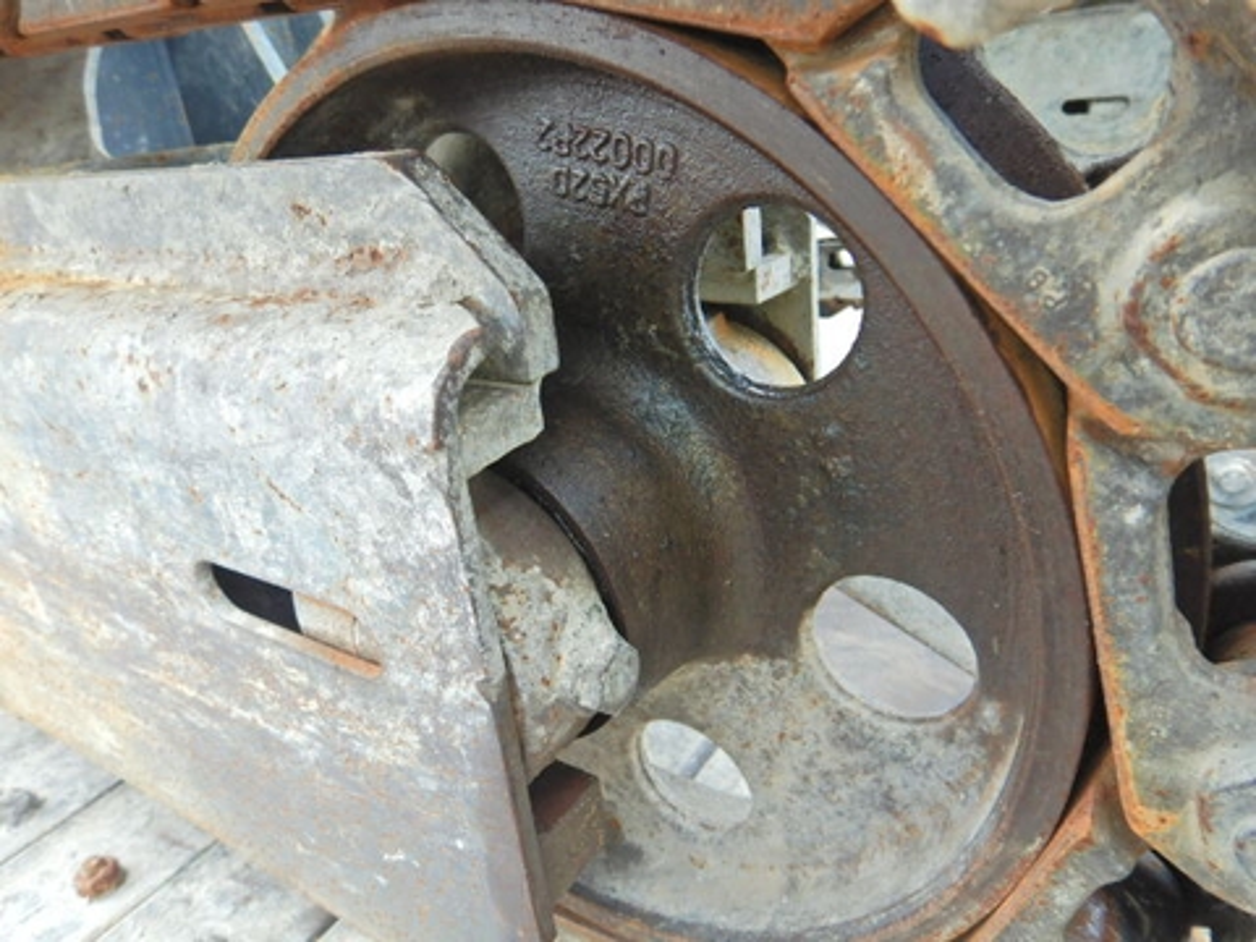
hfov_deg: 71.6
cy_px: 471
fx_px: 871
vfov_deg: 56.8
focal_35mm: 24
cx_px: 628
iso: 125
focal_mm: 4.3
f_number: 2.8
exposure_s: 1/100
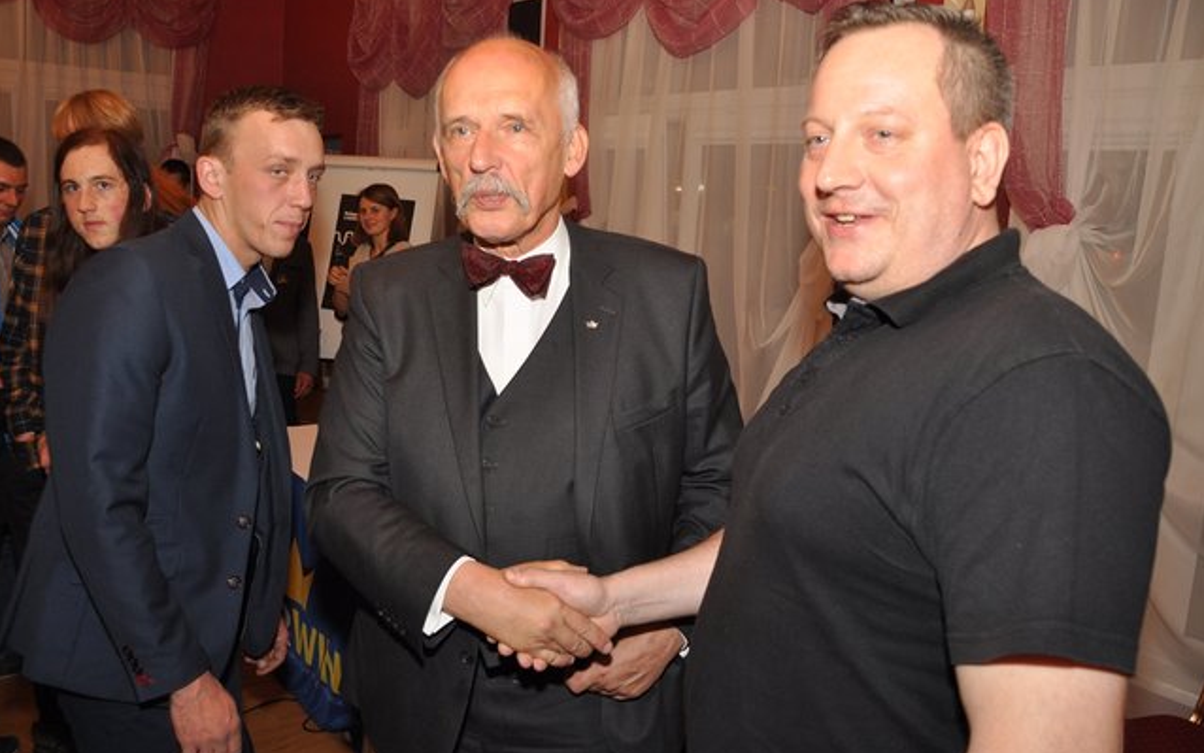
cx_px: 598
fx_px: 919
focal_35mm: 28
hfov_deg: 66.5
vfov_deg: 44.5
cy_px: 357
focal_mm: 18
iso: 500
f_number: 5
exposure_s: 1/60
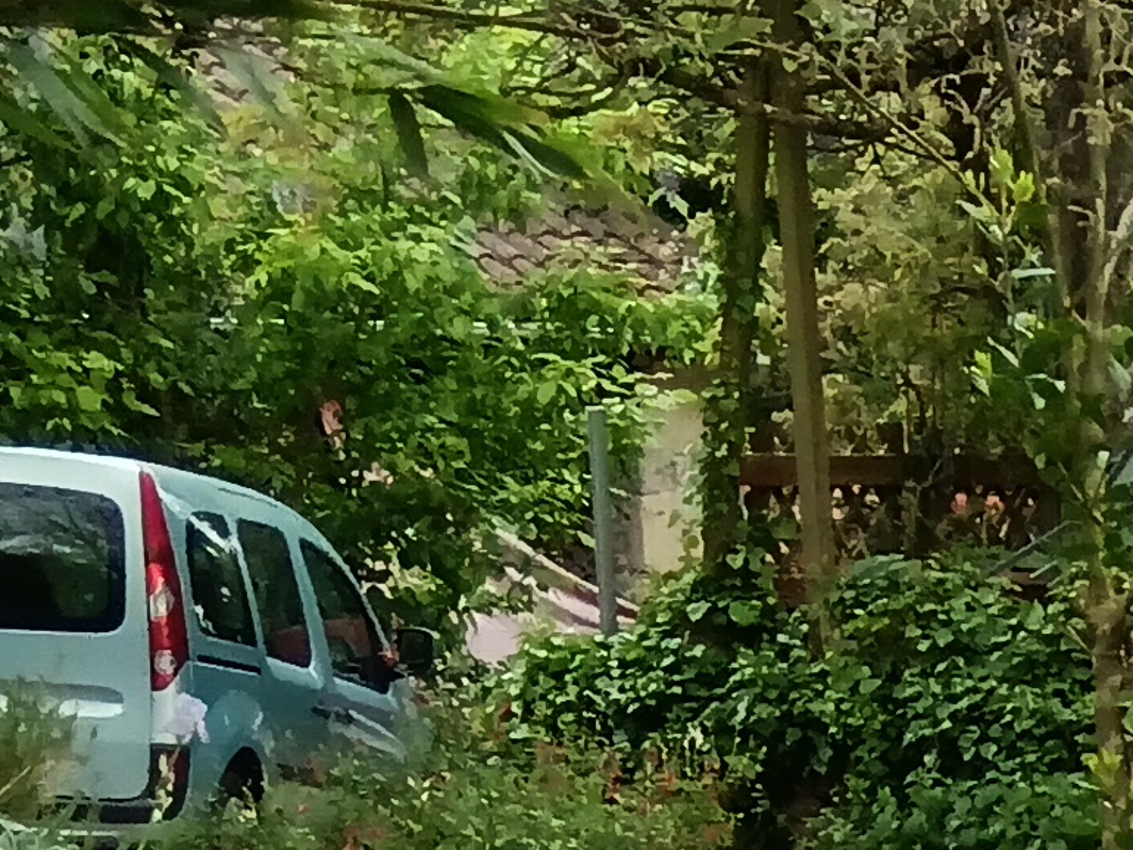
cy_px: 1949
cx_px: 2612
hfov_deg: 8.9
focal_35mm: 203
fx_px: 6646
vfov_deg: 7.0
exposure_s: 1/781
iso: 400
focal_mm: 4.95
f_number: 1.9
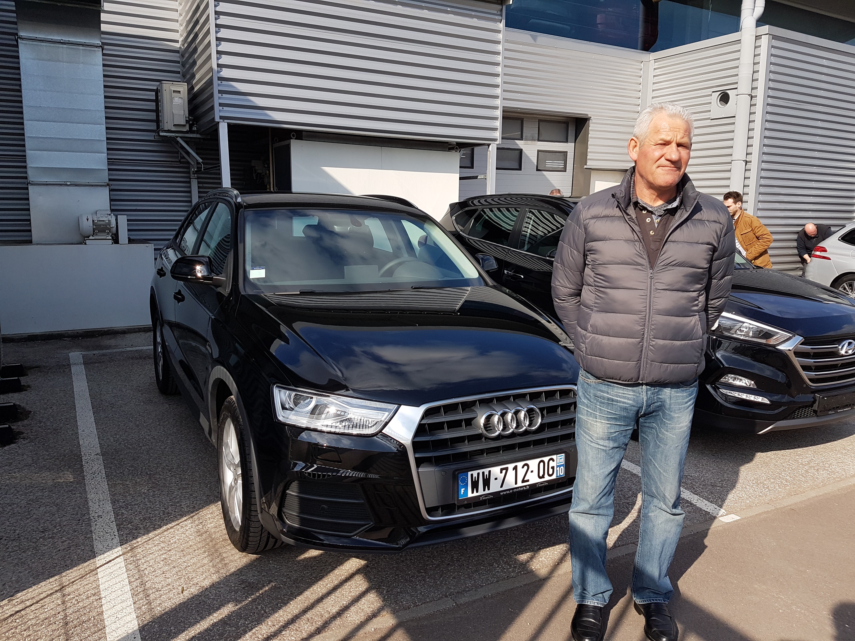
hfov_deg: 67.3
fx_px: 642
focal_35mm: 26
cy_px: 320
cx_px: 428
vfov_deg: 53.1
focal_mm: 4.2
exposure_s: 1/1744
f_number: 1.7
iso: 40
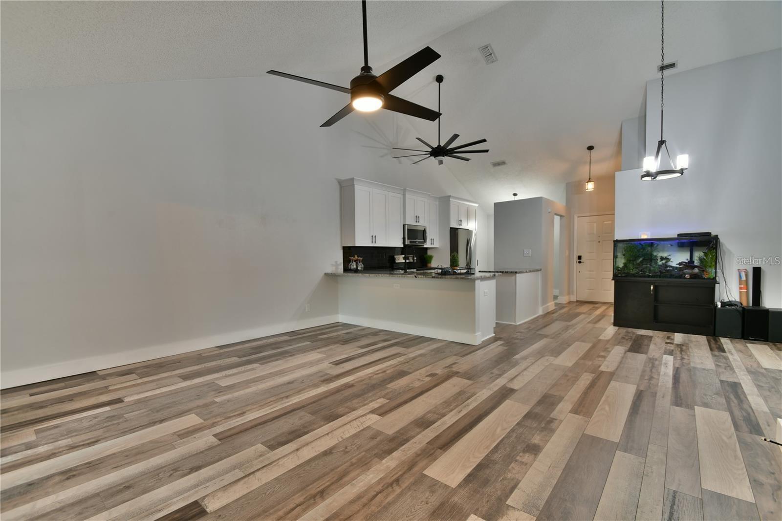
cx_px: 391
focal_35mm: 15
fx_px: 326
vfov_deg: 77.3
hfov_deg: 100.4
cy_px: 260
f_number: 6.3
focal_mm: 10
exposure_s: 1/2.5
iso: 100
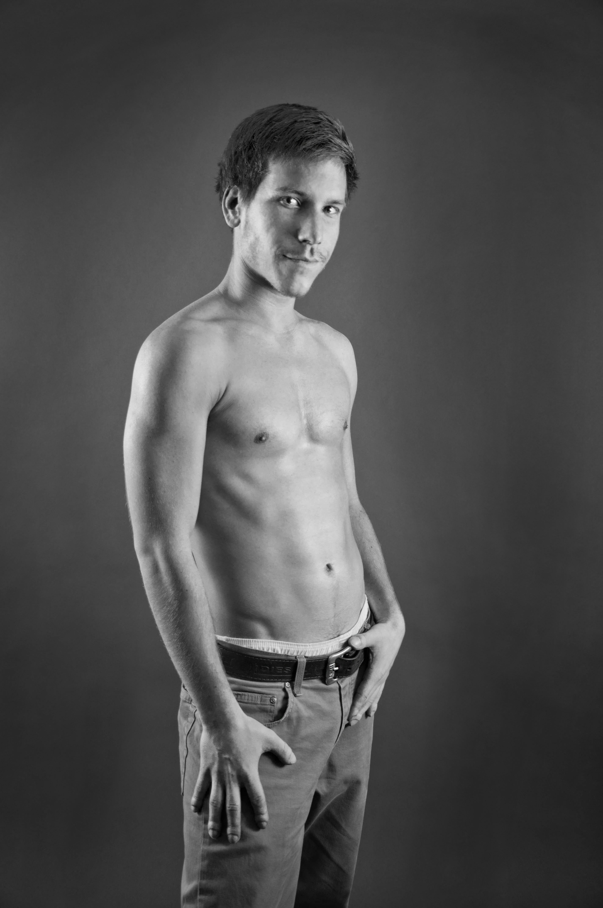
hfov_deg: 28.0
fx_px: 1209
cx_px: 302
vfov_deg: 41.2
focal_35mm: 48
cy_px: 454
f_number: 5
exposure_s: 1/100
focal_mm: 32
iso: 100
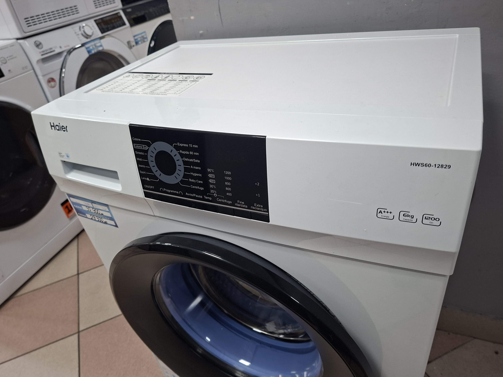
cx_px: 252
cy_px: 188
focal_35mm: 23
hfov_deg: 73.9
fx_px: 334
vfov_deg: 58.9
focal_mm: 5.54
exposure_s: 1/50
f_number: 1.8
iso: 250
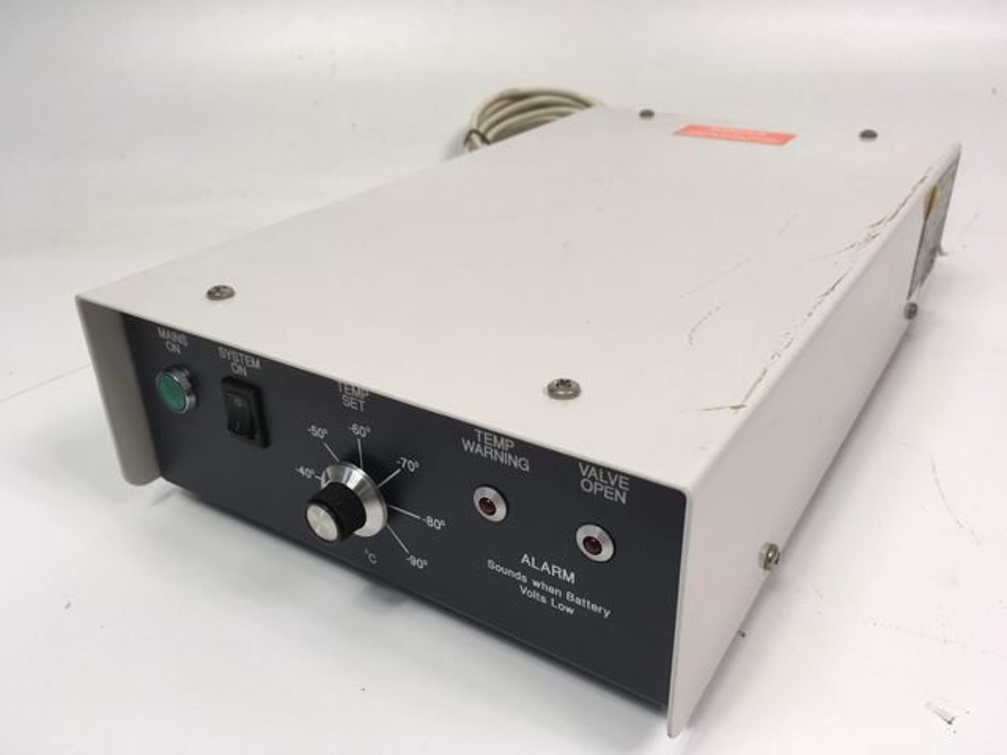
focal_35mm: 29
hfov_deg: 61.7
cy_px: 378
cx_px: 504
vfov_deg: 48.2
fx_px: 844
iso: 25
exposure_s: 1/50
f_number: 2.2
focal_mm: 4.15
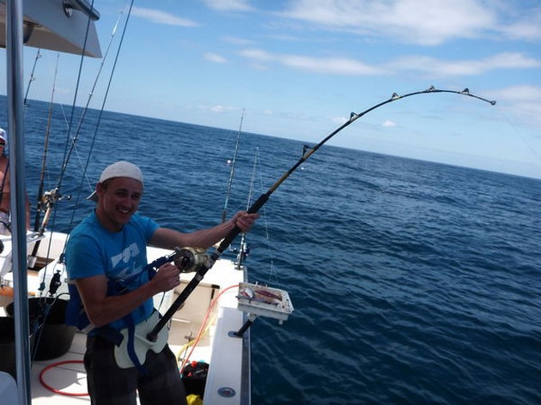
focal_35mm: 28
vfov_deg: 49.7
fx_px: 437
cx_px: 270
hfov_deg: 63.5
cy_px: 202
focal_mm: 4.9
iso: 100
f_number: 3.3
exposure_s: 1/800
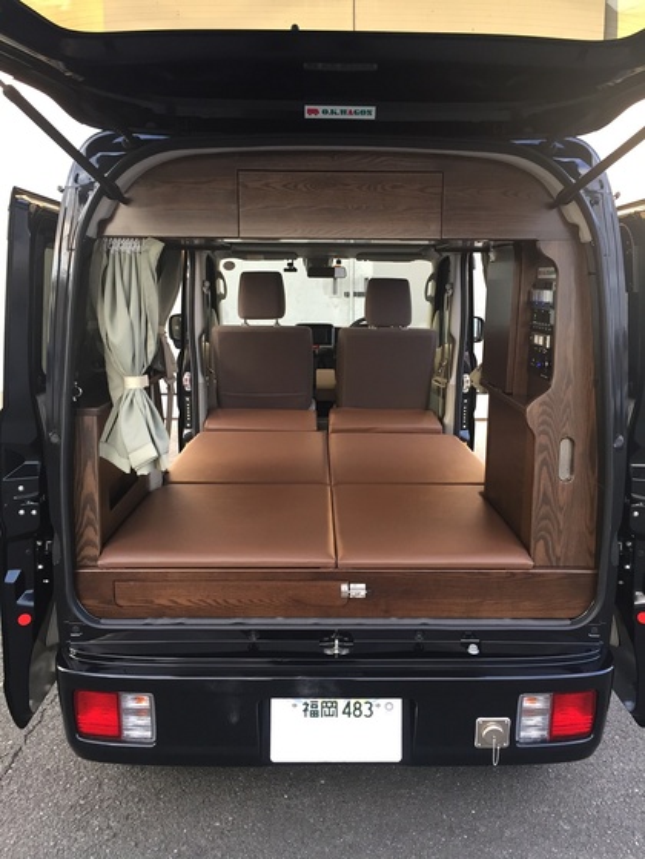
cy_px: 430
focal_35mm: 29
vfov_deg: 61.6
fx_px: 720
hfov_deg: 48.3
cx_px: 322
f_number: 2.2
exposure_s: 1/30
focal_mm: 4.15
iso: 40
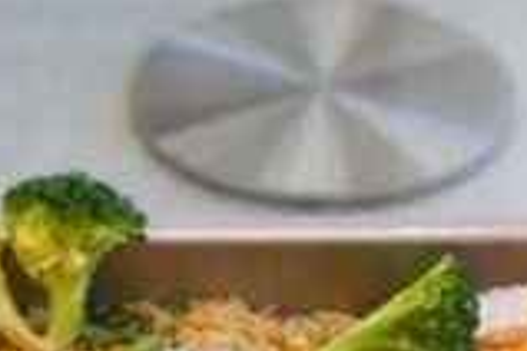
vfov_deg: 9.3
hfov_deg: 14.6
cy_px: 649
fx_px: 2049
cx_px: 109
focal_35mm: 140
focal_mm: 37
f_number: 4
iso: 1000
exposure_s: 1/160
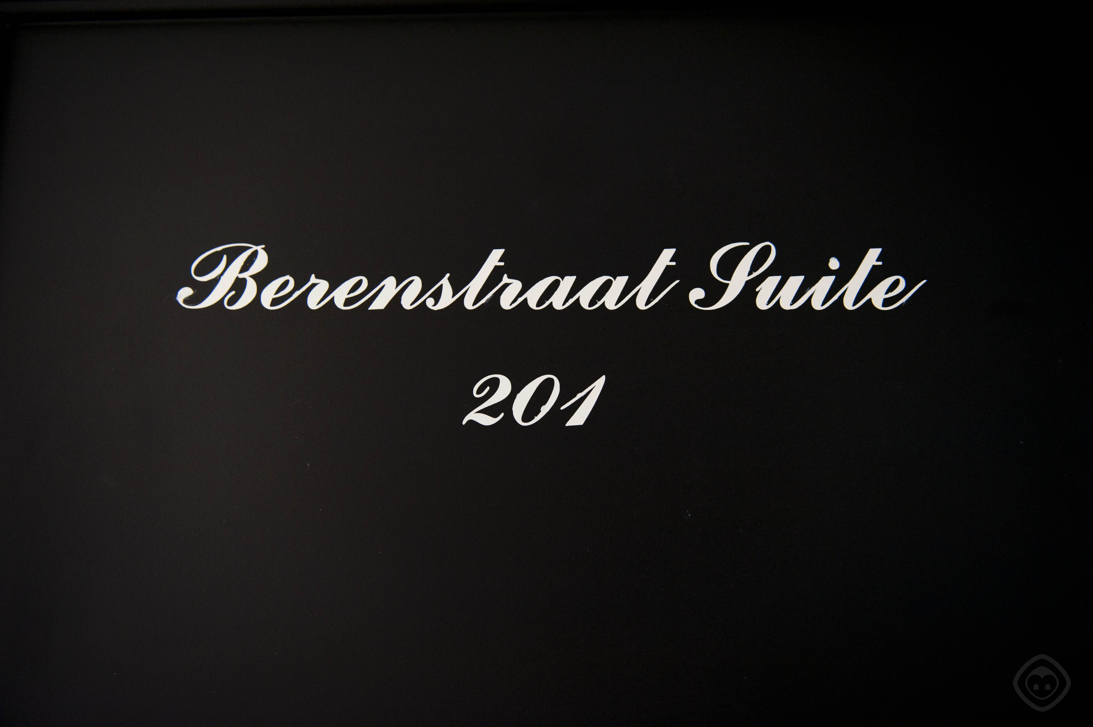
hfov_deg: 58.7
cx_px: 546
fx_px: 971
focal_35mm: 32
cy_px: 364
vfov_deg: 41.1
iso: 400
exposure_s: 1/100
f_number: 2.8
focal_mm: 32
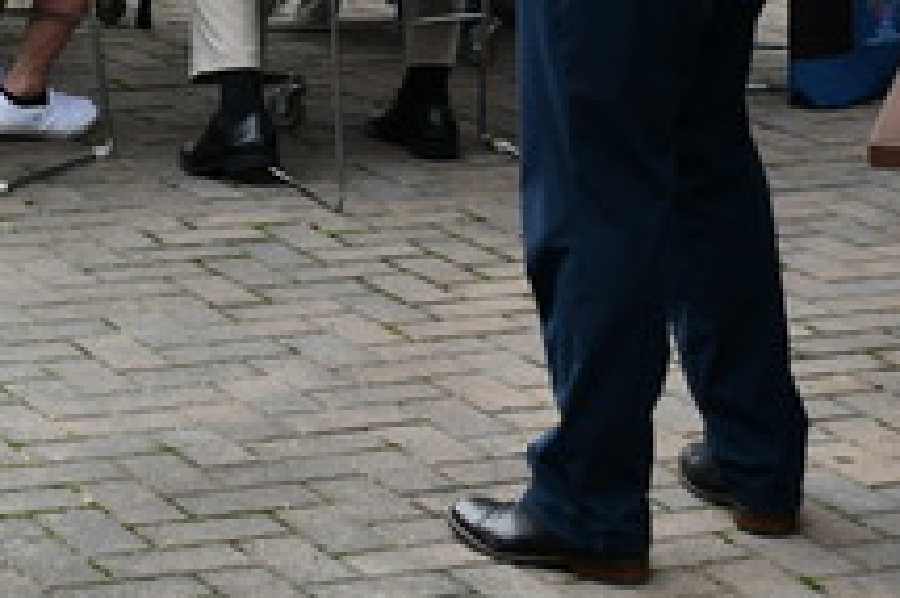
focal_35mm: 149
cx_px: -67
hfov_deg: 13.5
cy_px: -358
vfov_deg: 8.9
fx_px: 3722
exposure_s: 1/250
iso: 280
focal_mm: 27
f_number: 5.6
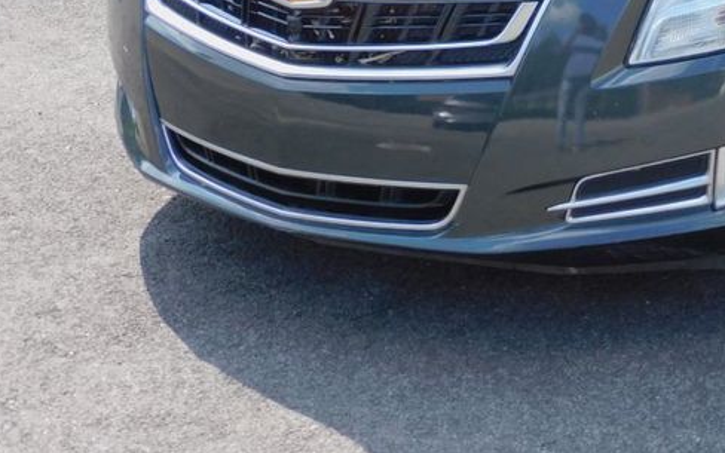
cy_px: -113
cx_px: 706
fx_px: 1759
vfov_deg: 14.2
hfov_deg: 22.5
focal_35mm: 89
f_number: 3.8
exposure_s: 1/320
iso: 125
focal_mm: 7.2
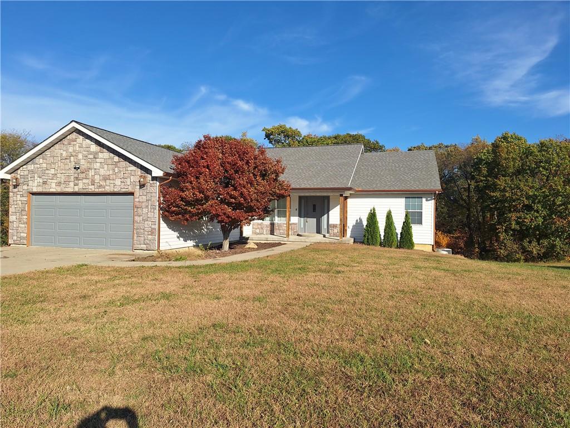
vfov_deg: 58.9
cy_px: 214
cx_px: 285
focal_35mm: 23
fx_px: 379
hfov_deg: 73.9
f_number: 1.8
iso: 40
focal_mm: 5.54
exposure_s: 1/2793
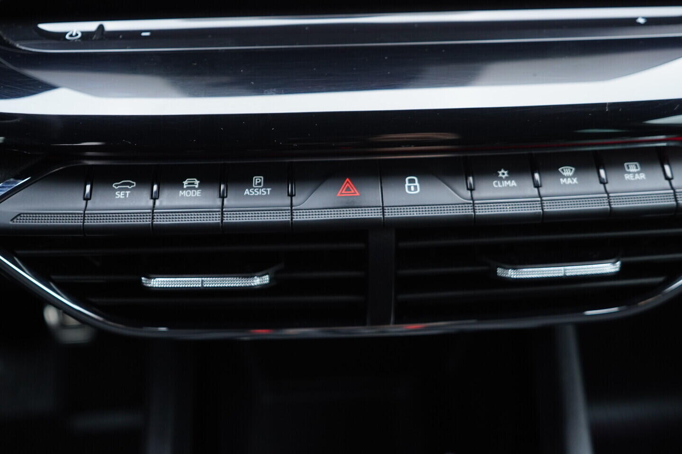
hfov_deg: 53.1
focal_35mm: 36
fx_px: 682
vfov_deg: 36.9
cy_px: 227
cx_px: 341
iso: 400
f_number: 2.8
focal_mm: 24
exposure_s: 1/40
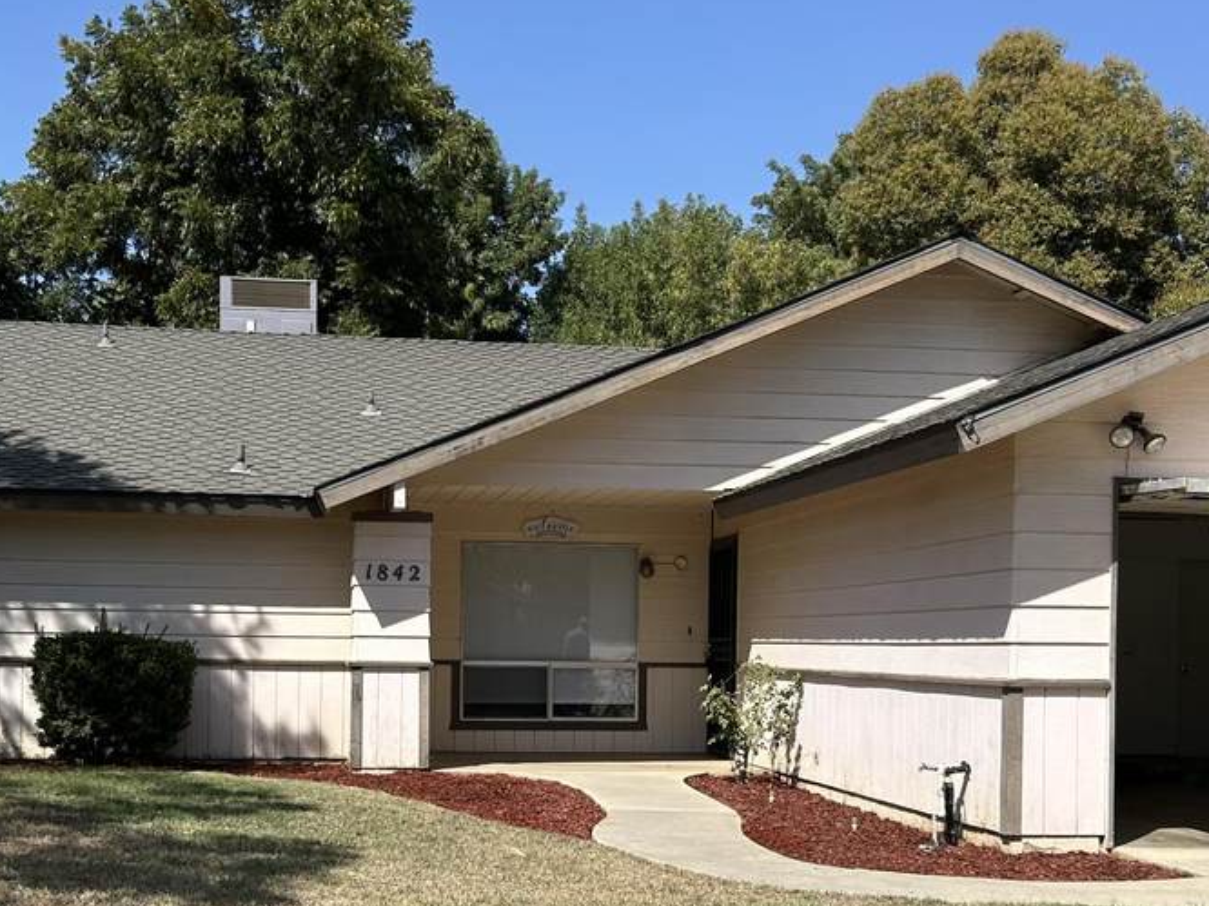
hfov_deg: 38.1
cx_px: 514
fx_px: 1746
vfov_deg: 28.8
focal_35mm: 50
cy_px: 628
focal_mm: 5.7
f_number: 1.5
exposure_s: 1/3165
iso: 50
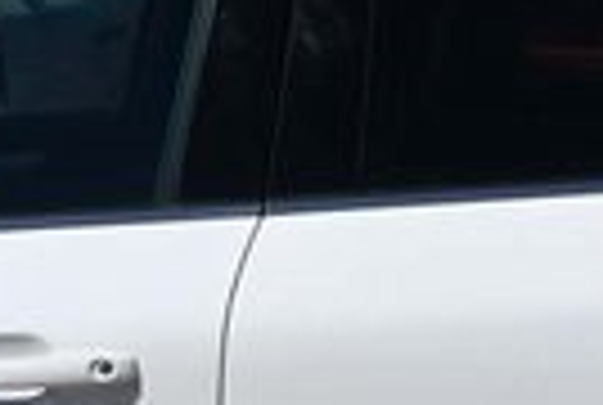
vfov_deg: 4.7
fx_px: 4986
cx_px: 9
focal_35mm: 297
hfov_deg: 6.9
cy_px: 259
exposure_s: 1/640
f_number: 9
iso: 100
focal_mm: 26
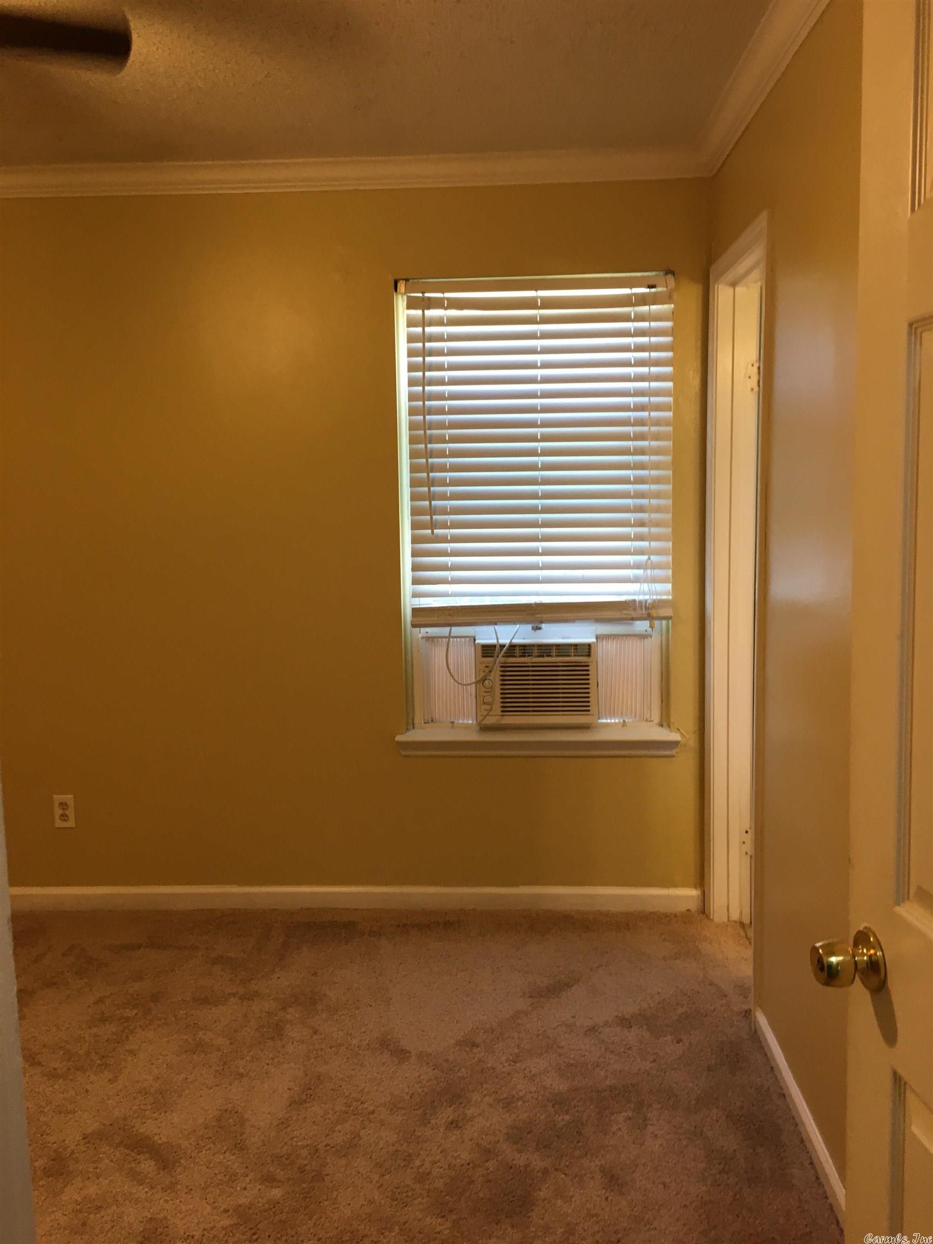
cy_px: 622
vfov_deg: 61.7
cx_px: 466
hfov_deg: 48.2
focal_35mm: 29
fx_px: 1042
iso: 64
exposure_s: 1/30
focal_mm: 4.15
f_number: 2.2
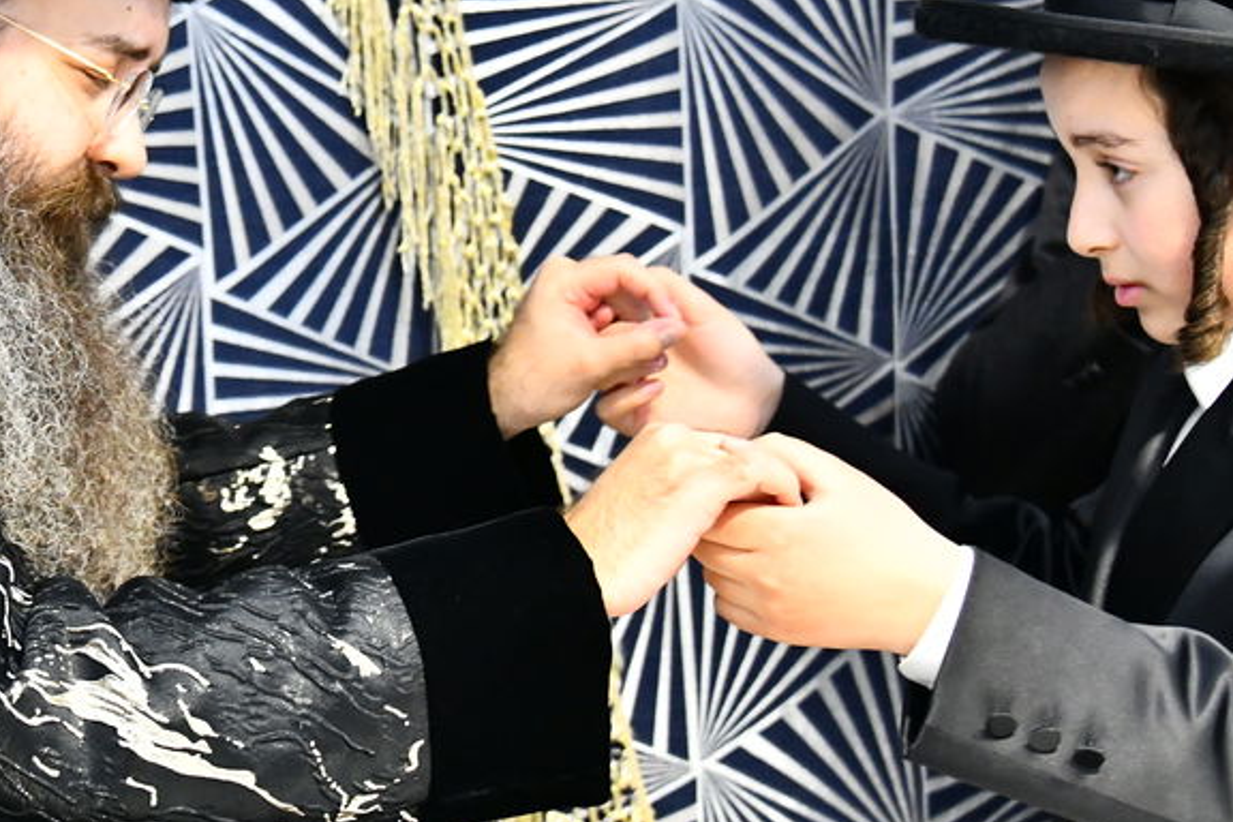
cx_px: 351
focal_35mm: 158
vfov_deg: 8.7
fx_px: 5411
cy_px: 241
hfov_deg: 13.0
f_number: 5.6
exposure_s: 1/125
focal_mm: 65
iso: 3200
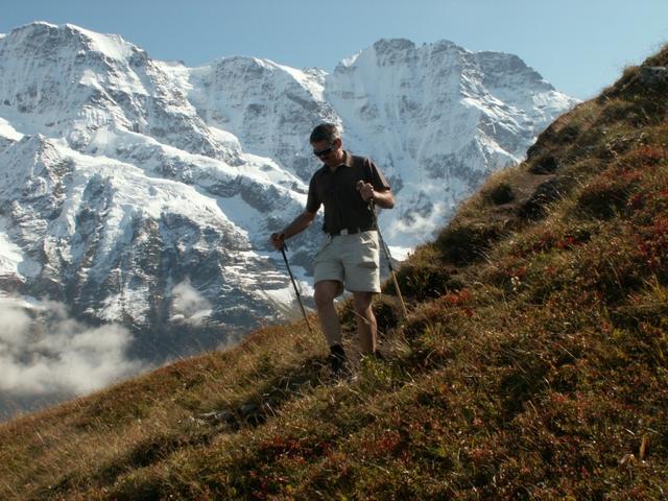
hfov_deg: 40.4
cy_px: 250
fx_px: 907
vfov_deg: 30.9
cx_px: 334
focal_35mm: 47
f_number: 8
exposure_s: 1/200
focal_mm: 7.82
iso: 50
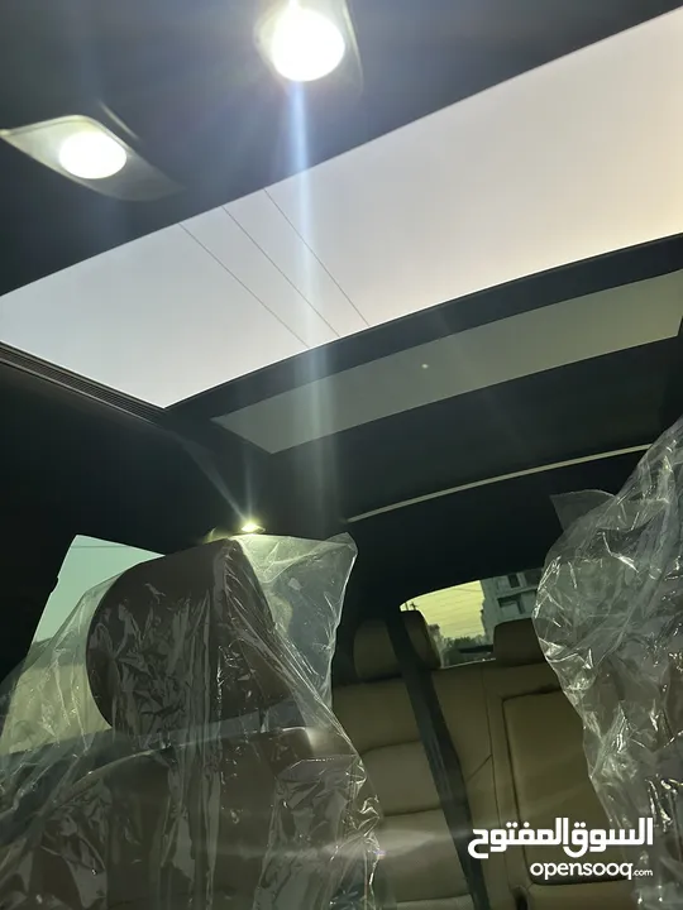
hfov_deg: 56.8
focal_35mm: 24
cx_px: 342
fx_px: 631
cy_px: 455
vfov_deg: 71.6
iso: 500
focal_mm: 6.86
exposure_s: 1/60
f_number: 1.78
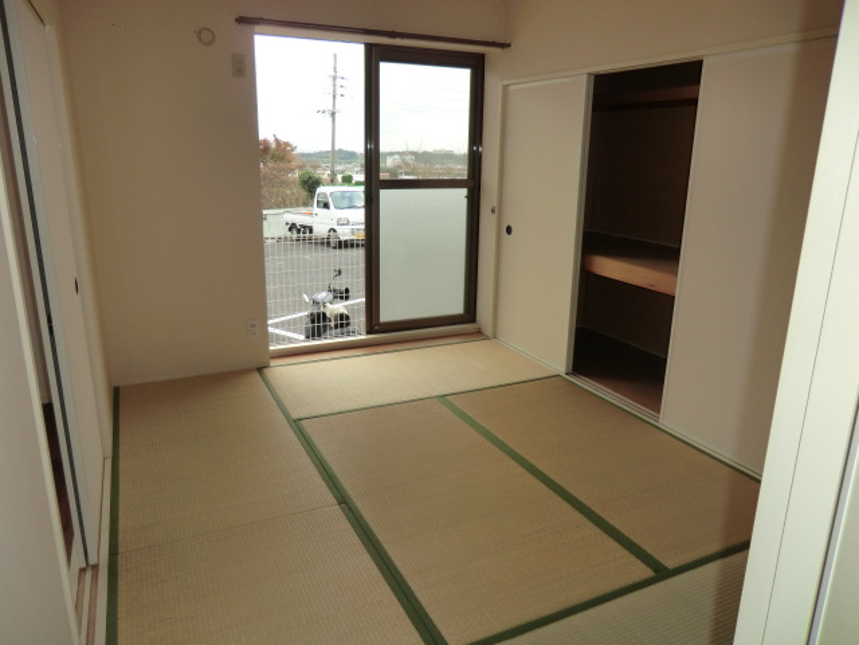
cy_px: 322
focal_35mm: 24
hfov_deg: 71.6
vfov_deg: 56.8
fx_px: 596
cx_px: 430
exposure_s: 1/100
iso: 80
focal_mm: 4.3
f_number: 3.2
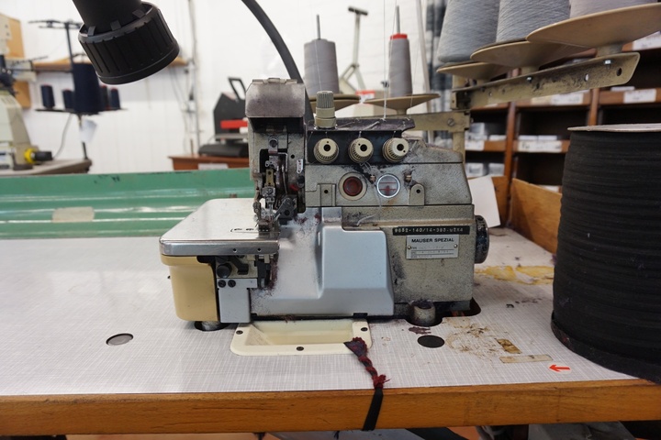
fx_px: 441
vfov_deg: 53.1
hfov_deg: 73.7
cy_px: 220
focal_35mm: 24
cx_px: 330
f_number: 4
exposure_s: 1/60
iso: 640
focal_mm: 16
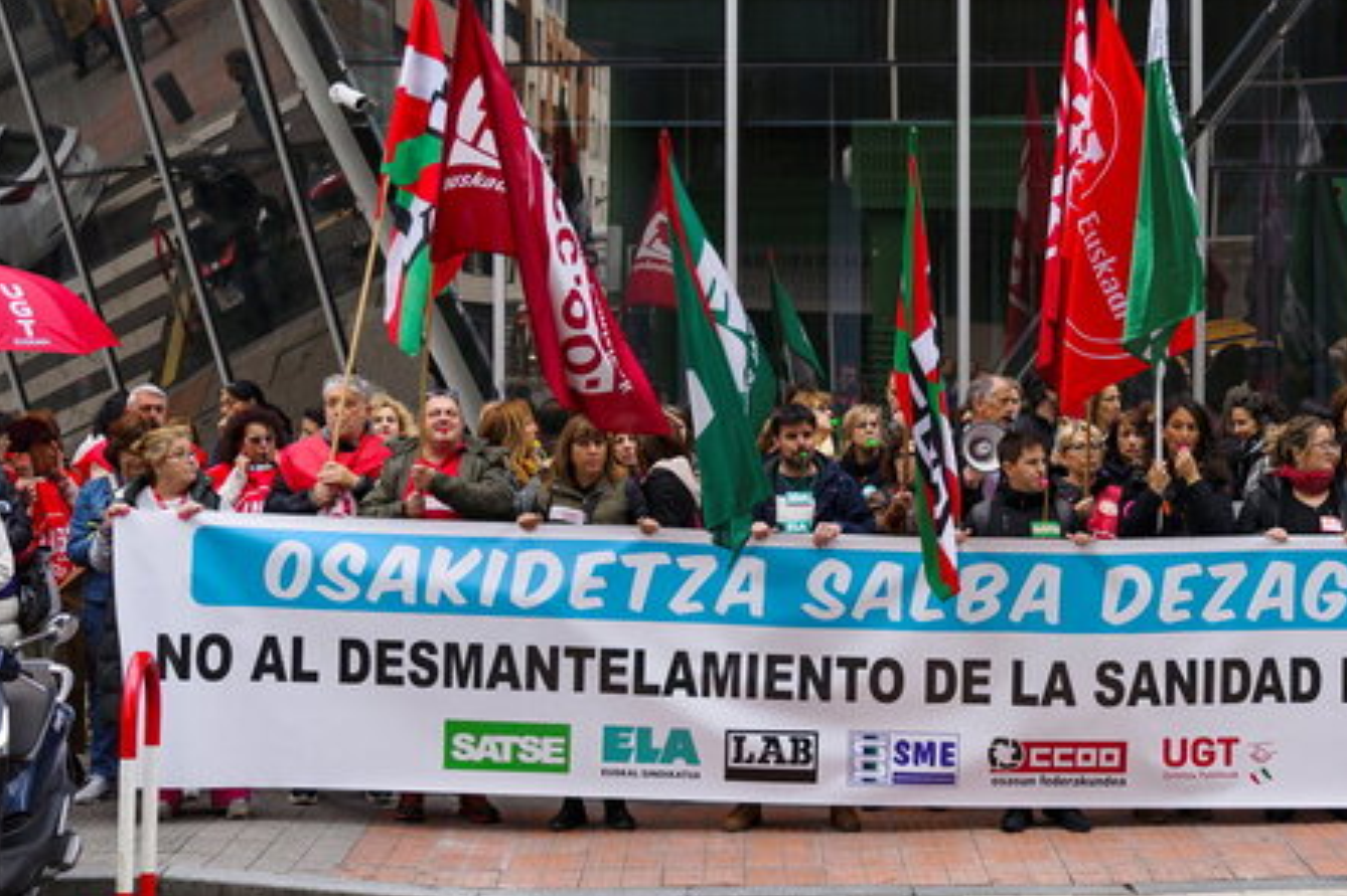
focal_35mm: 70
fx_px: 2618
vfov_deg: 19.4
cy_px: 410
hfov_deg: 28.7
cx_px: 882
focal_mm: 43
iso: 125
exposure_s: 1/250
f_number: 4
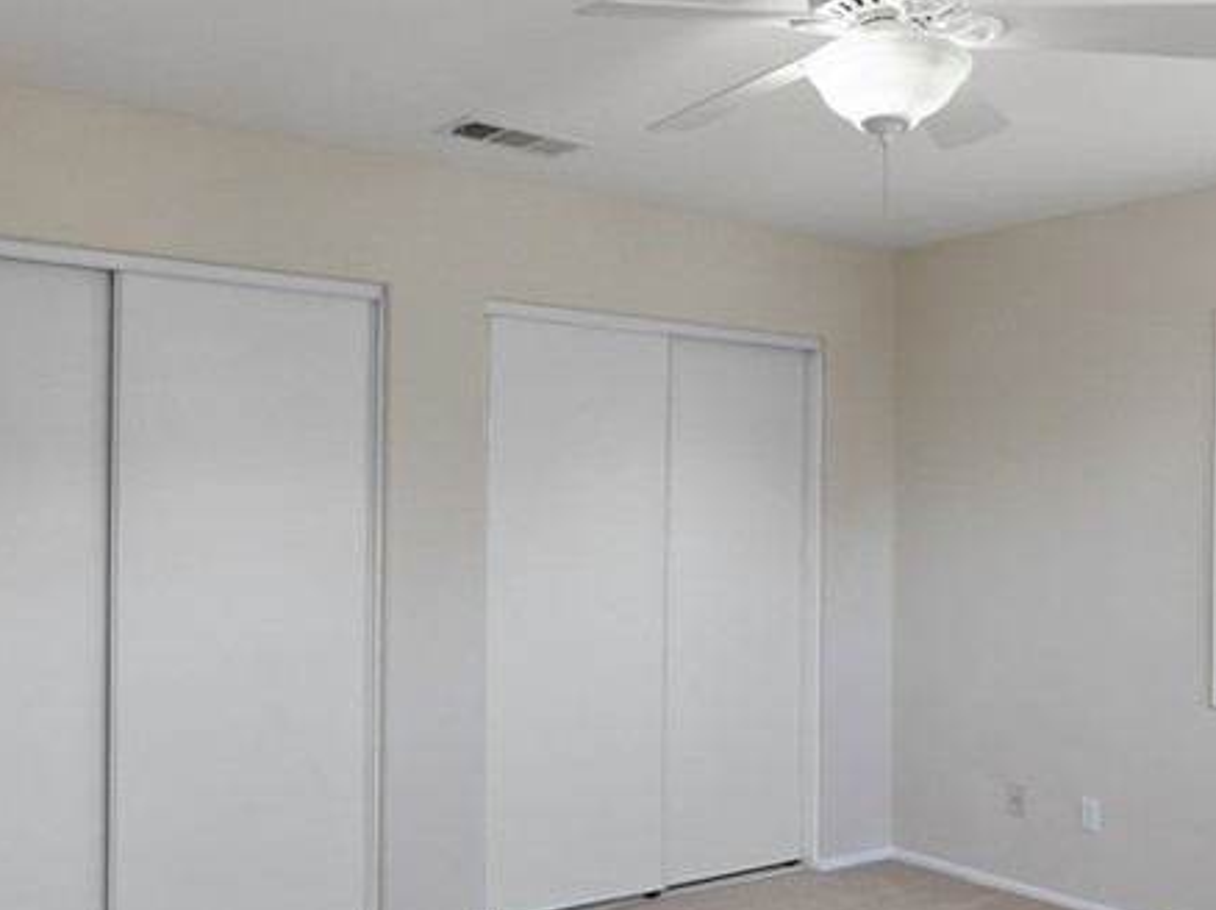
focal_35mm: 36
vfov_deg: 39.5
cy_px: 547
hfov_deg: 51.4
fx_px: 1264
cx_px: 594
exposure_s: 1/15
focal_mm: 16
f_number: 4
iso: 250
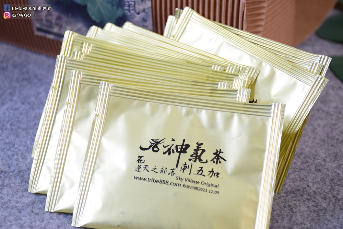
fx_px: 686
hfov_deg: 28.1
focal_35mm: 72
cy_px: 114
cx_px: 172
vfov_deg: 18.9
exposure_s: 1/160
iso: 1600
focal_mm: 48
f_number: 6.3
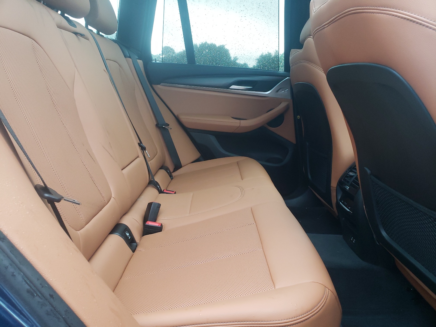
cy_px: 164
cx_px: 218
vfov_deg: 53.1
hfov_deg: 67.3
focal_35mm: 26
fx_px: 327
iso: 226
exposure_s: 1/60.2
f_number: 1.5
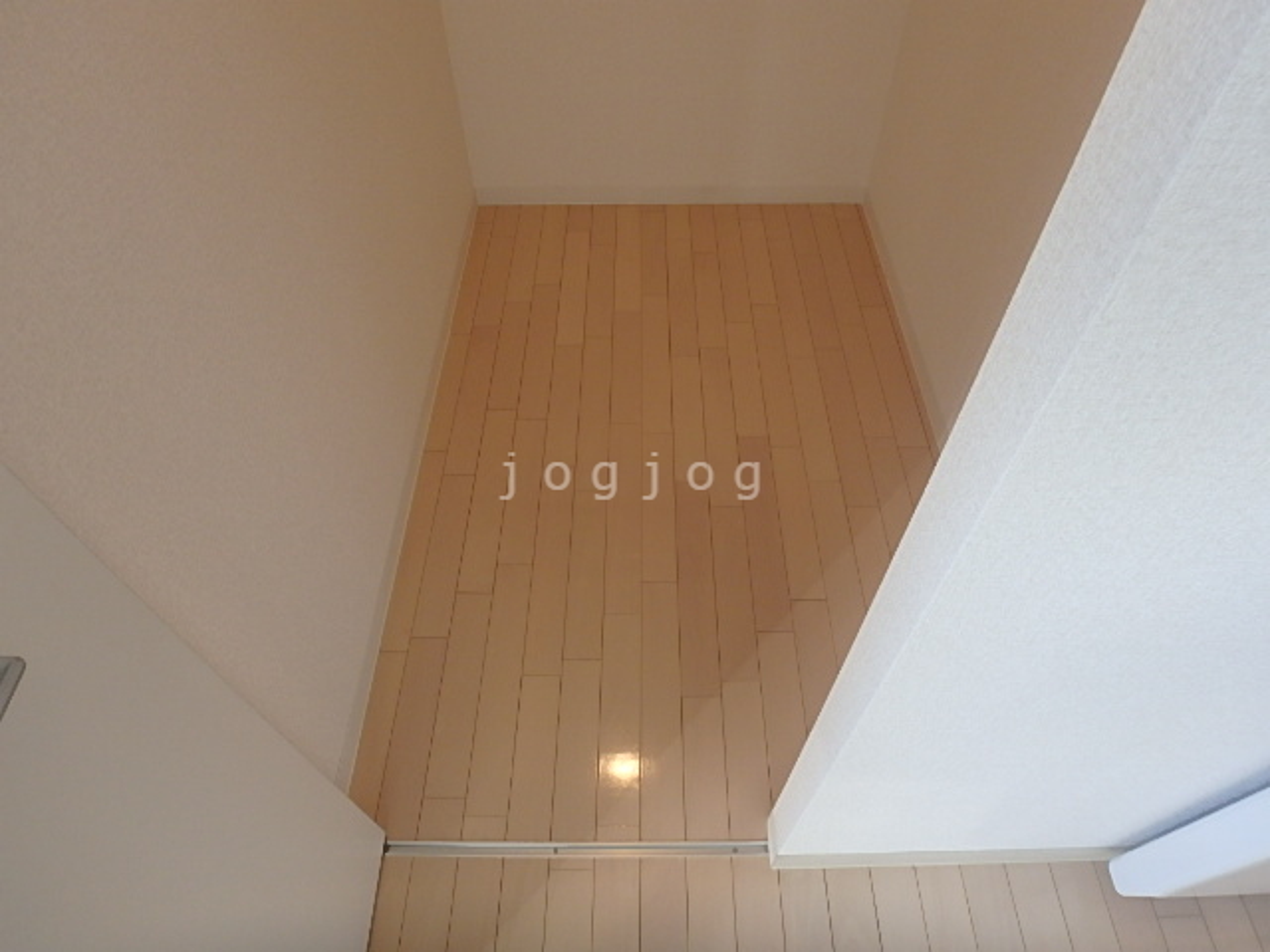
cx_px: 635
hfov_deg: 79.0
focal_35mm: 21
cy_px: 476
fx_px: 770
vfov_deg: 63.4
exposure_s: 1/30
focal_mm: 3.7
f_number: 3.5
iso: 200
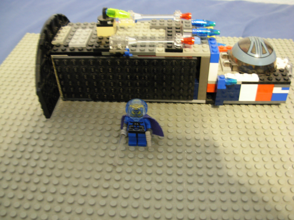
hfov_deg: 49.0
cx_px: 147
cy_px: 110
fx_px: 323
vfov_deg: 37.7
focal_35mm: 38
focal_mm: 6.3
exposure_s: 1/2.1
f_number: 2.9
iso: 200
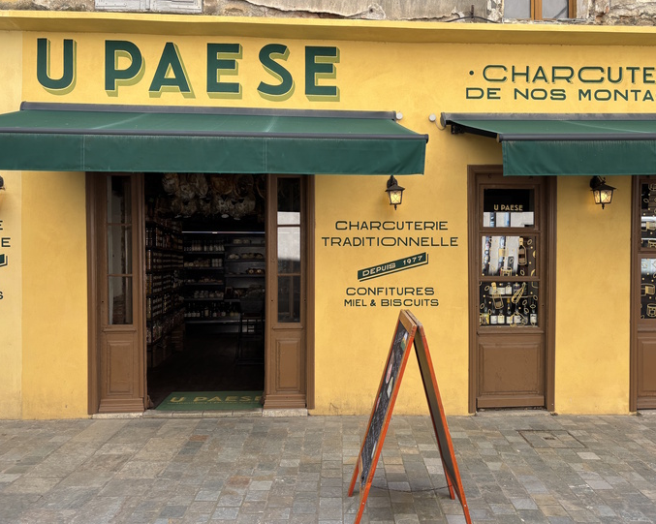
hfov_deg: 58.7
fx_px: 582
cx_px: 355
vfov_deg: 48.5
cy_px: 261
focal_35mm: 30
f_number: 1.6
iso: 50
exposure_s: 1/553
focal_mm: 5.96
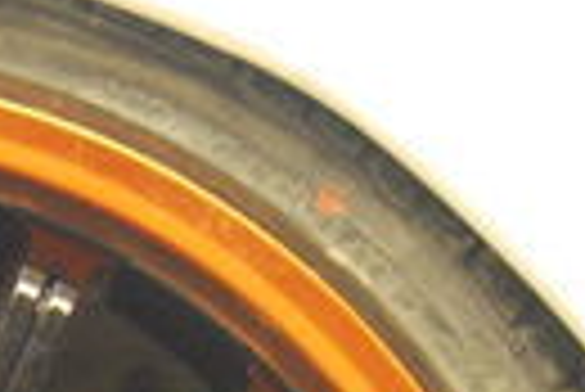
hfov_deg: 9.2
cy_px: 775
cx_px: -112
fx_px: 3595
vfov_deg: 6.1
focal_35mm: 221
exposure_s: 1/5
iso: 800
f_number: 4.2
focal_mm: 30
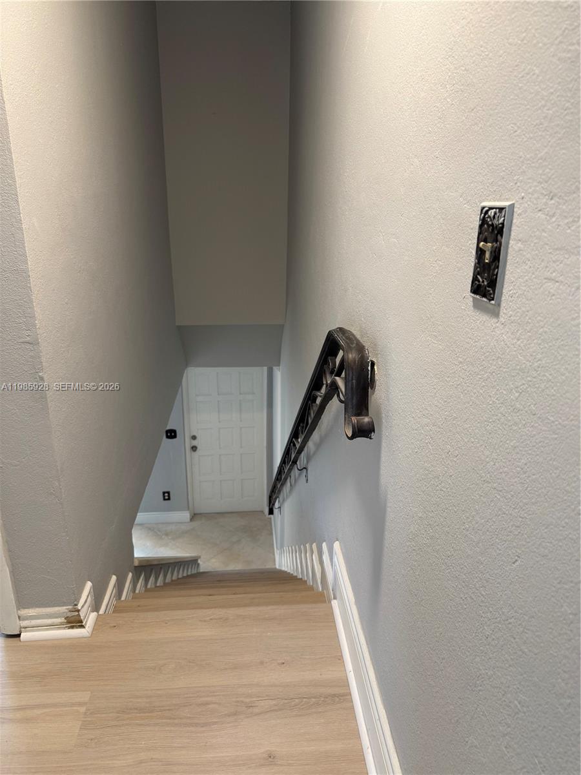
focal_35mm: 24
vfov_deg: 71.6
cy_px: 388
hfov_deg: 56.8
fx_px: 537
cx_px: 290
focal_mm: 6.76
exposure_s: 1/60
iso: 125
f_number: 1.78
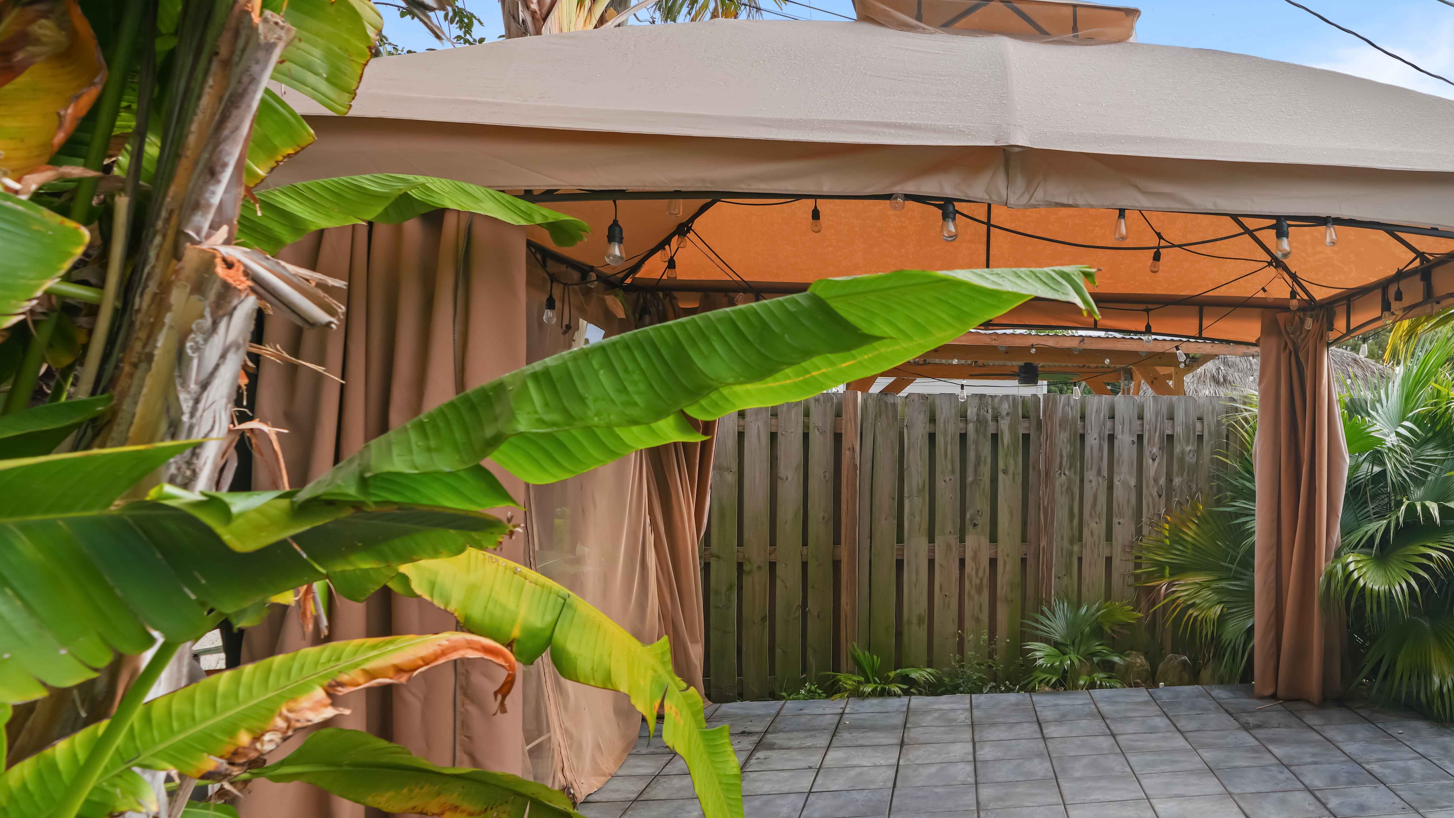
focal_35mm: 28
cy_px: 477
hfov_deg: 62.3
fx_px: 1080
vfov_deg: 41.4
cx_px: 1159
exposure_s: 1/30
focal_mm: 16
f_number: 5.6
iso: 50
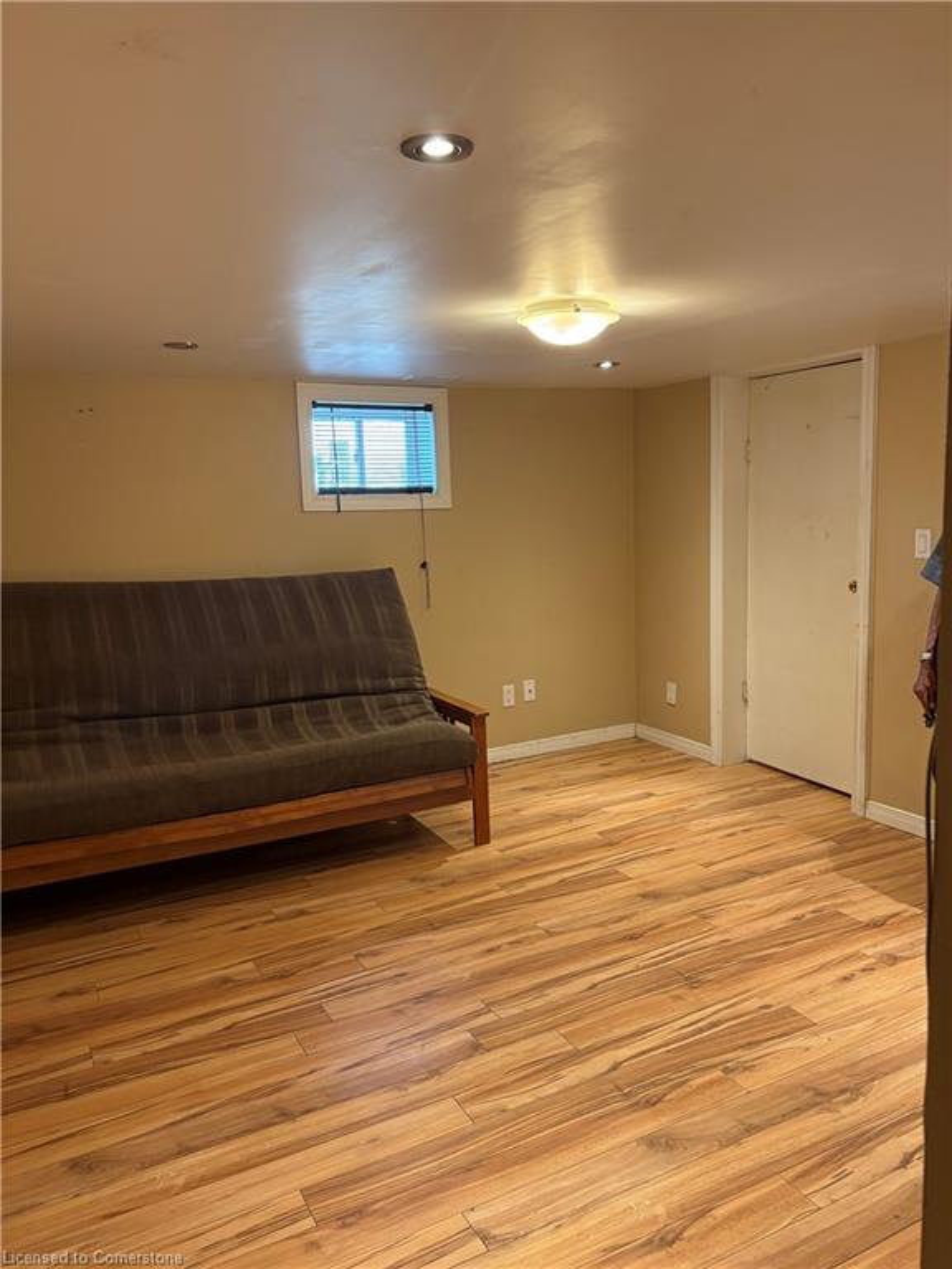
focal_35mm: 26
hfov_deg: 53.1
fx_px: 953
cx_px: 476
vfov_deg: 67.3
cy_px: 634
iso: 200
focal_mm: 5.96
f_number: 1.6
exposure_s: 1/60.2
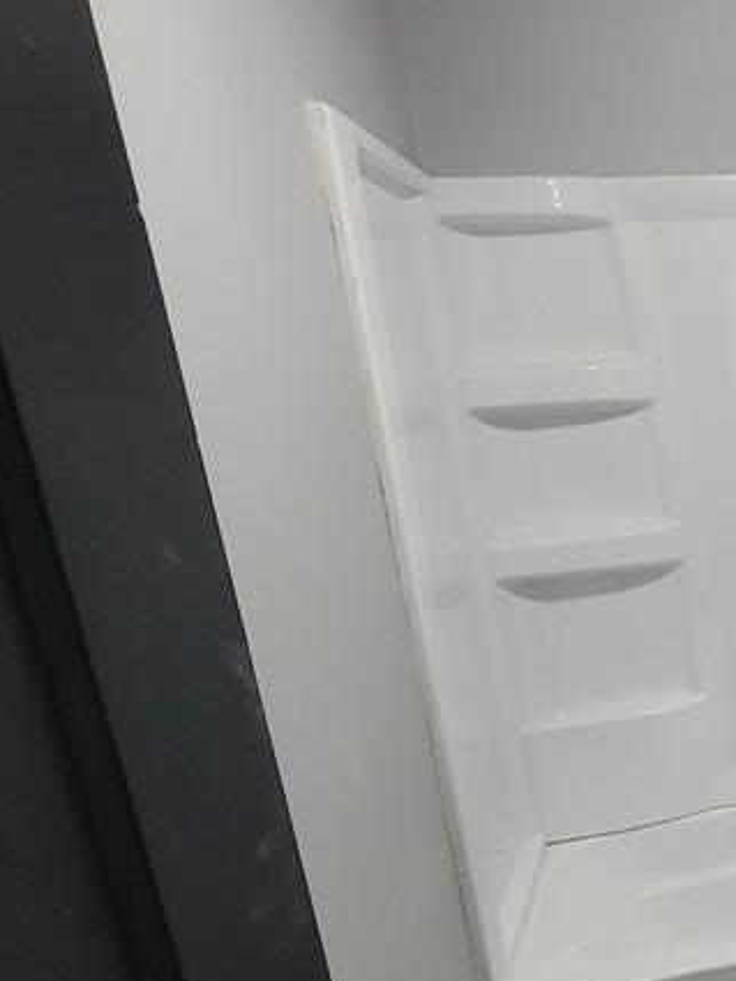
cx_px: 932
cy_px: 619
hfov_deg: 33.1
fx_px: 935
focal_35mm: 33
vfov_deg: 54.7
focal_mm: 2.2
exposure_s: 1/60
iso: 320
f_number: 2.2
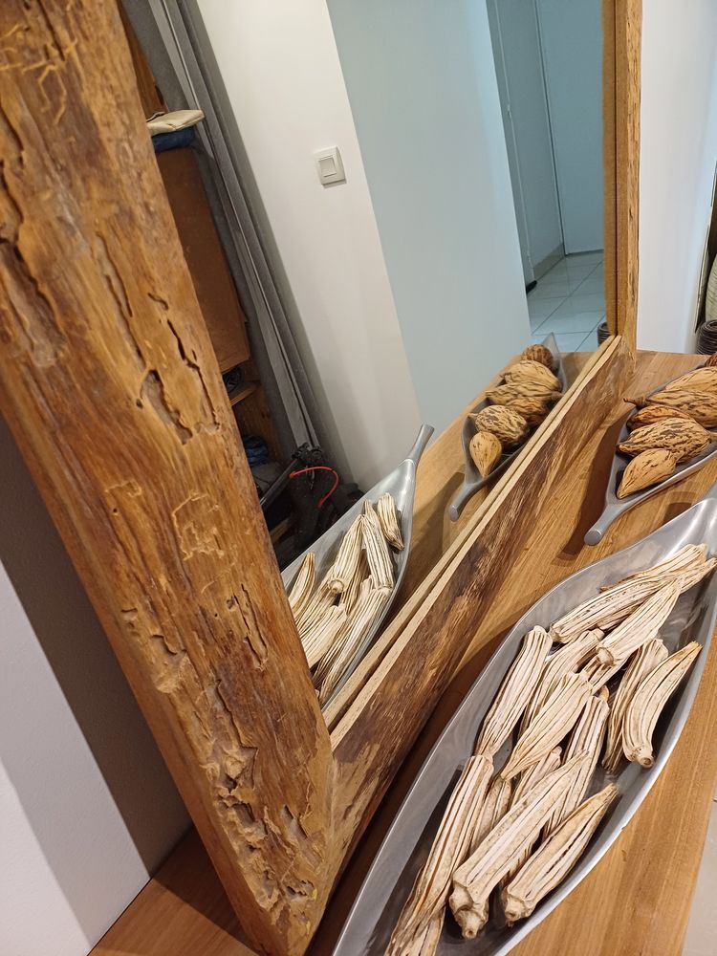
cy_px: 478
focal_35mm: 25
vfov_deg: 69.4
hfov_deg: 54.9
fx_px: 690
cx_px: 358
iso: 400
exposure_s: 1/50
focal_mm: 4.65
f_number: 1.8
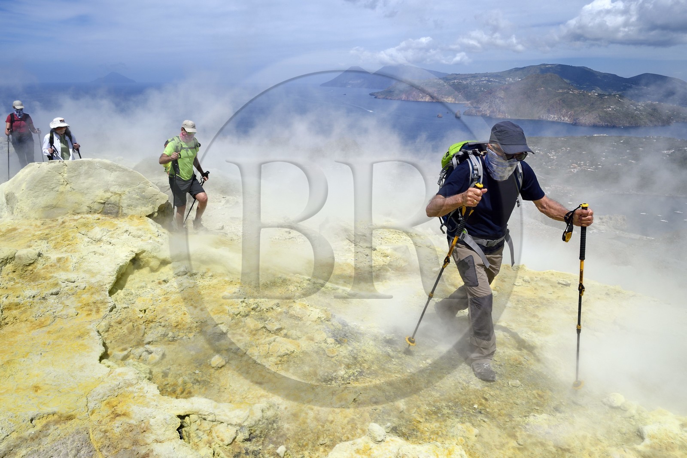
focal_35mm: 24
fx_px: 458
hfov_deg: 73.8
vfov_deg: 53.1
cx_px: 344
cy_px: 229
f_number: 16
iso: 200
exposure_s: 1/320
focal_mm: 24
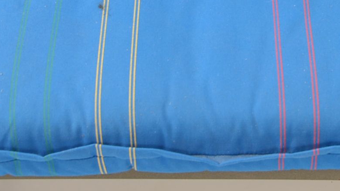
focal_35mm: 138
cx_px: 258
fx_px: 1244
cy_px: -106
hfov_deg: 15.5
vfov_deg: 8.6
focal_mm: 28
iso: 200
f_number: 4.5
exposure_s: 1/60
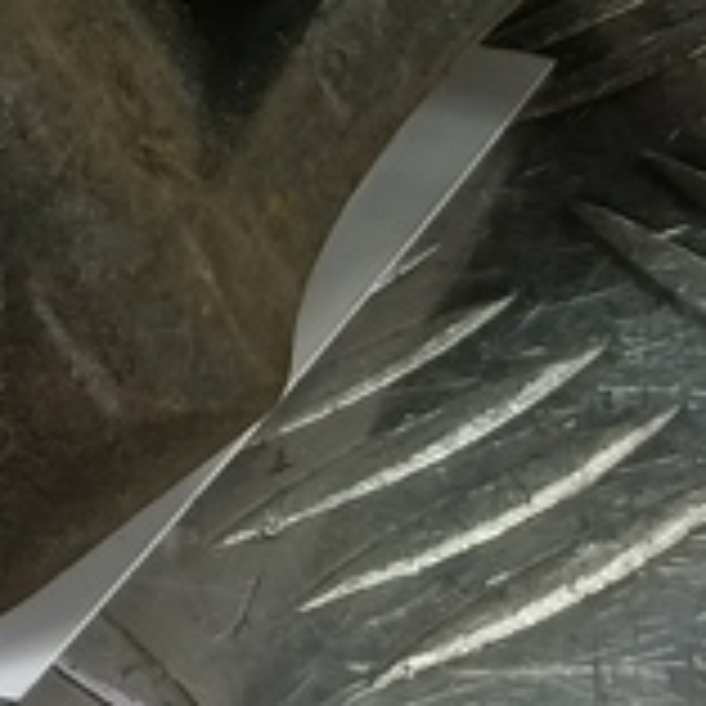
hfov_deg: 13.0
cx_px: 666
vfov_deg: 11.7
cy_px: -724
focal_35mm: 133
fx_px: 3069
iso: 158
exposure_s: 1/50
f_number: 1.6
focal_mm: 4.11
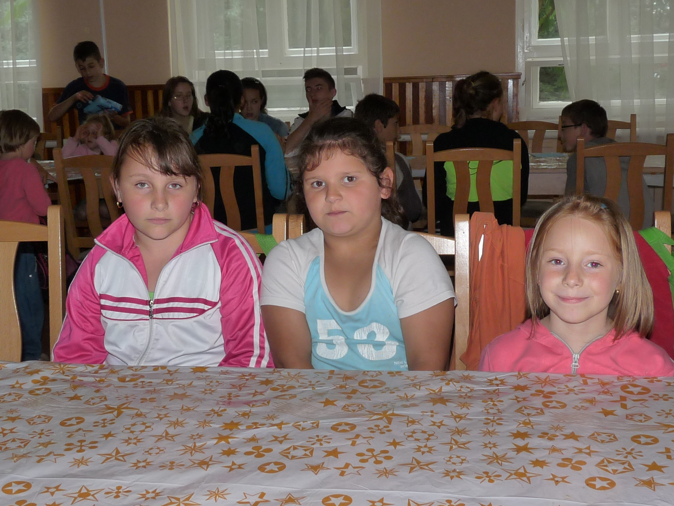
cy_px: 253
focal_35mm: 48
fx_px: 935
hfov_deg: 39.7
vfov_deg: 30.3
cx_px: 337
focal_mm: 4.8
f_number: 2.8
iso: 160
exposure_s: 1/60
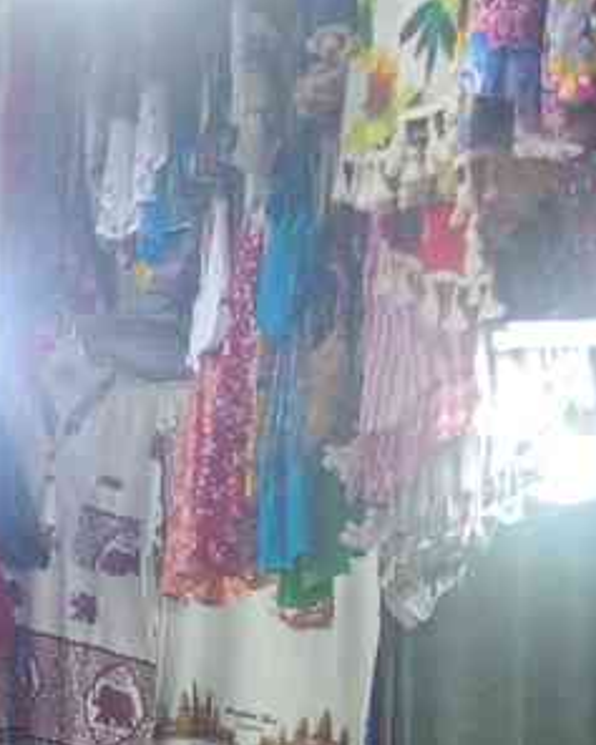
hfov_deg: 10.9
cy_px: 790
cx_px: -459
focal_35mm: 133
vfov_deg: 14.2
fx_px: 2931
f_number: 6.3
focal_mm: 28
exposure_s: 1/60
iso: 3200
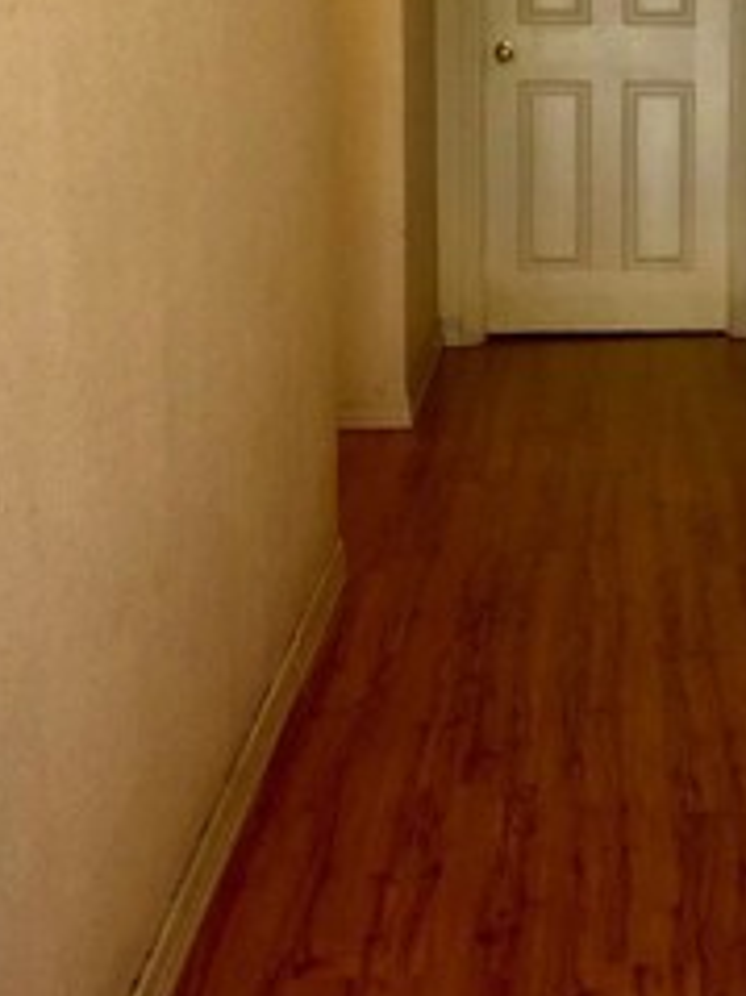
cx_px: 779
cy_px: 179
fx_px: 2157
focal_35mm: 75
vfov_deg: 25.5
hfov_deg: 19.0
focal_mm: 4
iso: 40
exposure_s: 1/30
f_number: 1.8
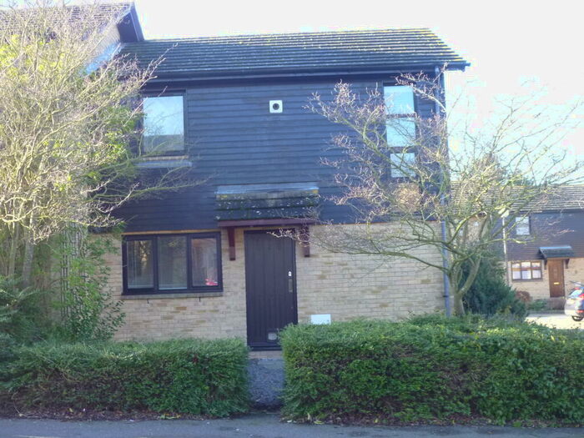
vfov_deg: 33.6
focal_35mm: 43
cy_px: 219
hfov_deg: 43.9
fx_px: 725
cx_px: 292
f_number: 3.7
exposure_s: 1/80
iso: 200
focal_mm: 7.7
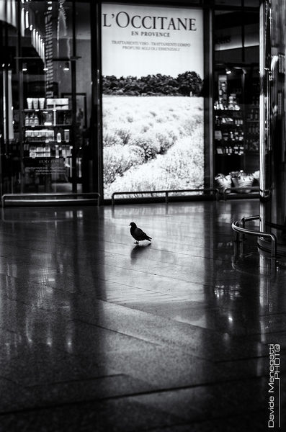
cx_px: 143
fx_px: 898
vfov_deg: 27.1
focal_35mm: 75
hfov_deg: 18.1
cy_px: 216
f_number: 2.2
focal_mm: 50
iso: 640
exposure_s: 1/160
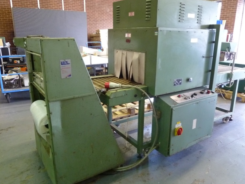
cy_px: 91
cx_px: 126
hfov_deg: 65.3
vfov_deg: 51.4
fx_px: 191
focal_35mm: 27
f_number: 3.3
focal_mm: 4.1
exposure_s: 1/8
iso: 400
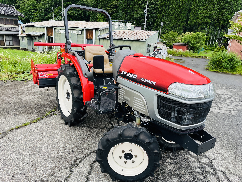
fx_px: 182
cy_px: 91
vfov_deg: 53.1
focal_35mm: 26
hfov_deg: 67.3
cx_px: 121
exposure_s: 1/214
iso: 40
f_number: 1.6
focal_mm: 5.1
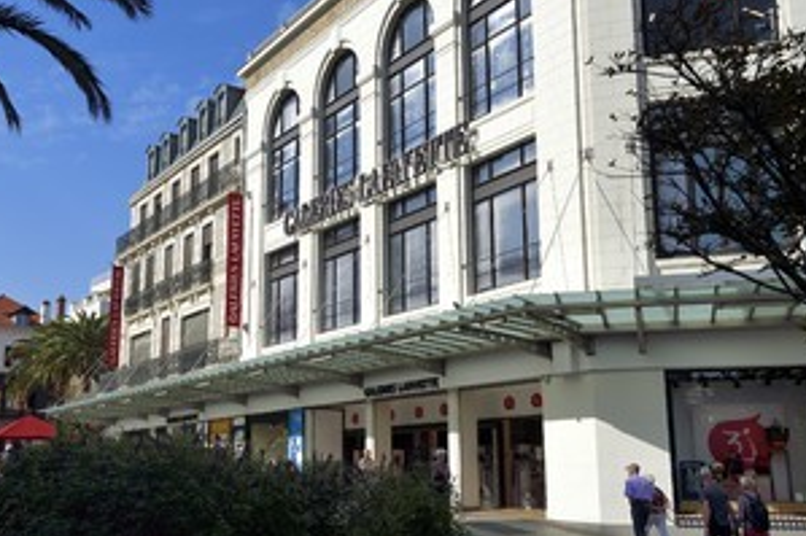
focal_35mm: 45
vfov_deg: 29.8
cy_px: 267
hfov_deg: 43.6
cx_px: 357
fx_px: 1007
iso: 200
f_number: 16
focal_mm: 32
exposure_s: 1/250
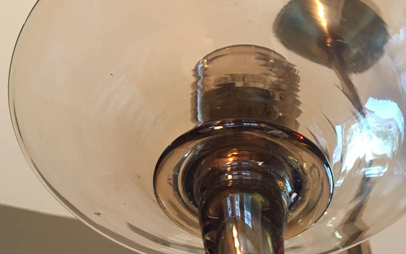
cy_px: 166
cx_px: 241
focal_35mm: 53
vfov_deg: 24.3
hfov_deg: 38.1
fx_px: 586
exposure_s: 1/17
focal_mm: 4.15
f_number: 2.2
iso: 200
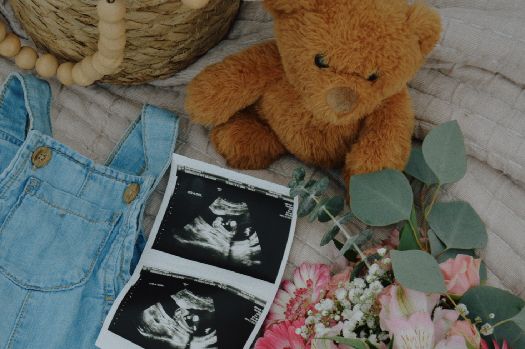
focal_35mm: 66
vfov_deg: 20.5
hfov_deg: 30.4
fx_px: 962
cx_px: 201
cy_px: 249
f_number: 7.1
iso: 100
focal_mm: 28
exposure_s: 1/200
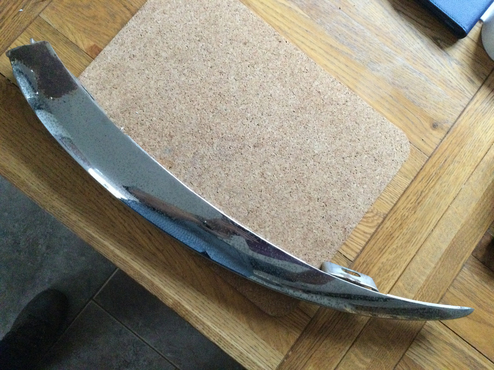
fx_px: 442
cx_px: 247
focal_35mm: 31
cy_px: 185
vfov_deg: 45.4
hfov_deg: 58.4
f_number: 2.4
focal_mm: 3.3
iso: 250
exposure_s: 1/17
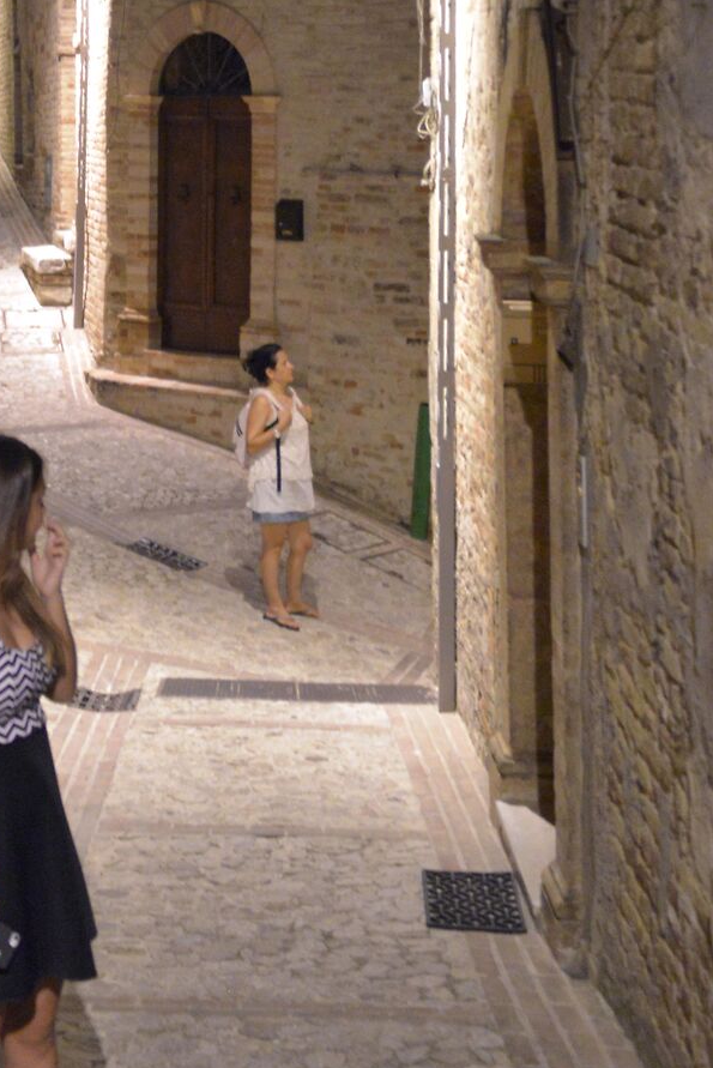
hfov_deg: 19.2
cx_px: 83
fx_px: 2077
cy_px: -20
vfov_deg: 27.1
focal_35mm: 70
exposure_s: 1/30
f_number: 2.8
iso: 4000
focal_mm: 26
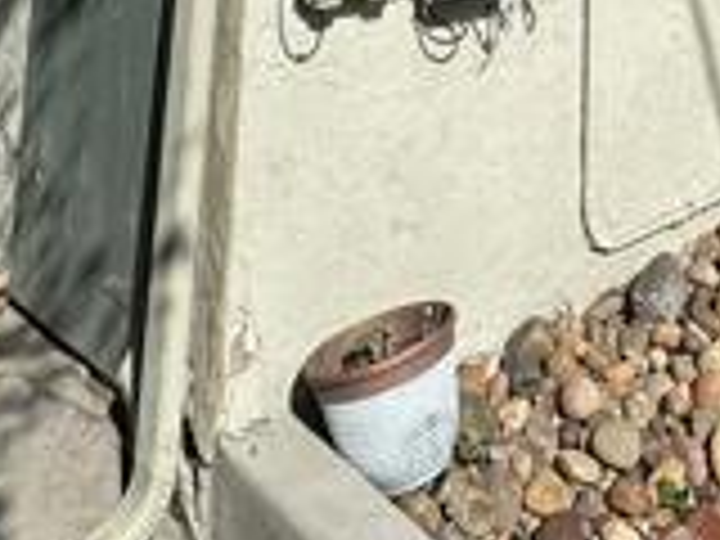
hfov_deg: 33.3
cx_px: 585
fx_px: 1165
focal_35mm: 56
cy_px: -450
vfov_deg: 19.2
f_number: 2.2
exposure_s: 1/5556
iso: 50
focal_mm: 2.22
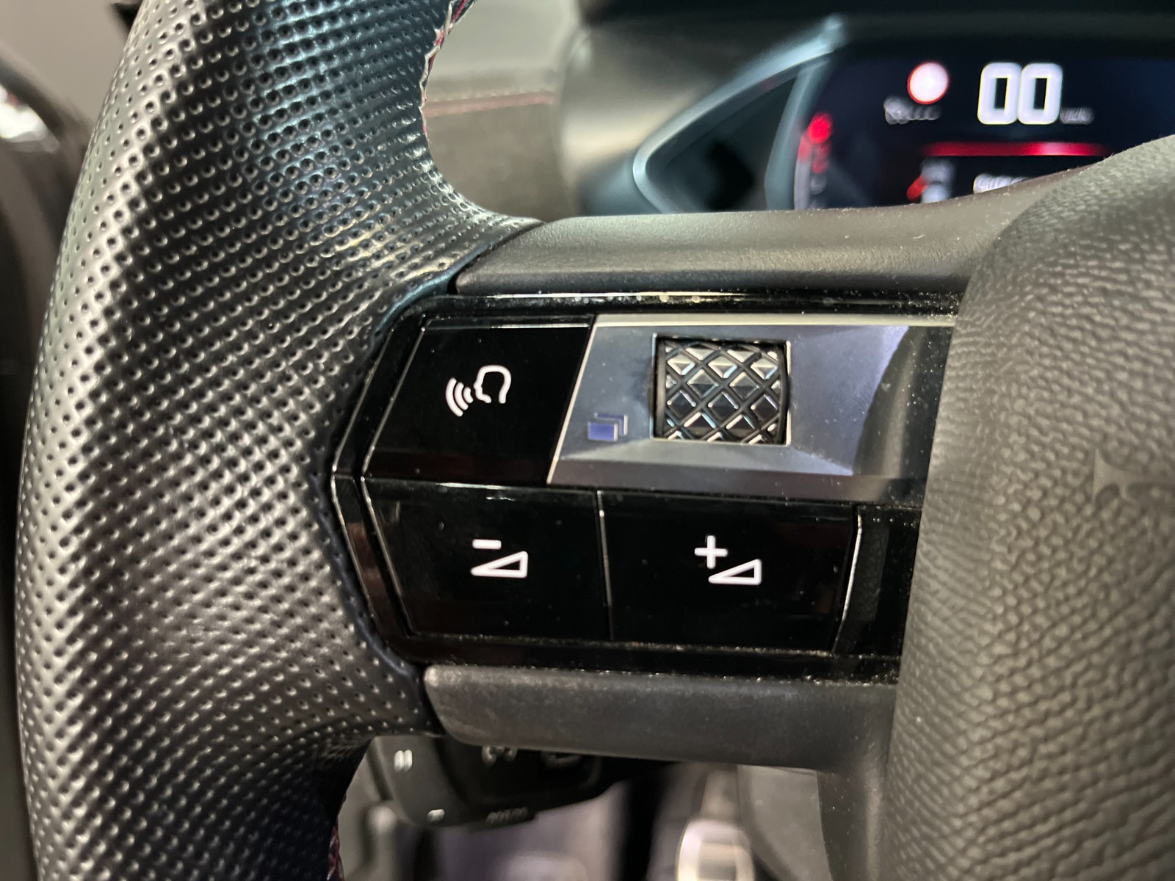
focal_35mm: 26
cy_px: 440
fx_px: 883
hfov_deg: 67.3
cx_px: 588
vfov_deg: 53.1
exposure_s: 1/30
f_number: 1.6
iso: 500
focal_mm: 5.1
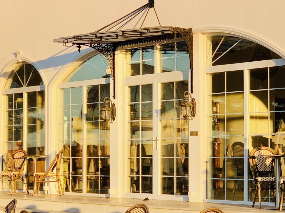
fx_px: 1021
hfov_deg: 15.9
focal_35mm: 124
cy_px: 125
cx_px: 157
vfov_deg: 11.9
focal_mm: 6
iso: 16
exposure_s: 1/320
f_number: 2.4
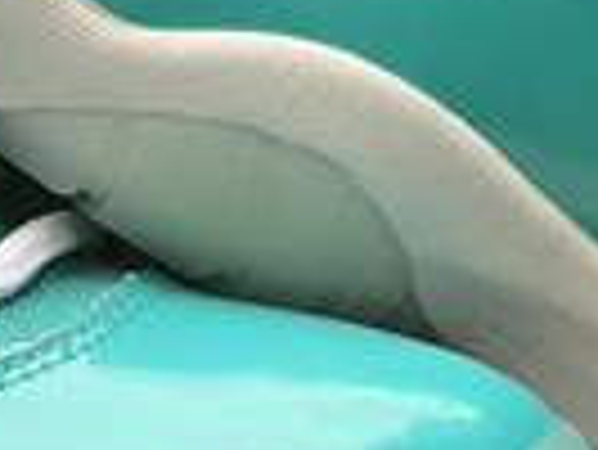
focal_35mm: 317
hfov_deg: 6.2
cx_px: -202
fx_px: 5481
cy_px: -187
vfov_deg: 4.7
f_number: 2.8
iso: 32
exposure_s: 1/100
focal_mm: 6.6
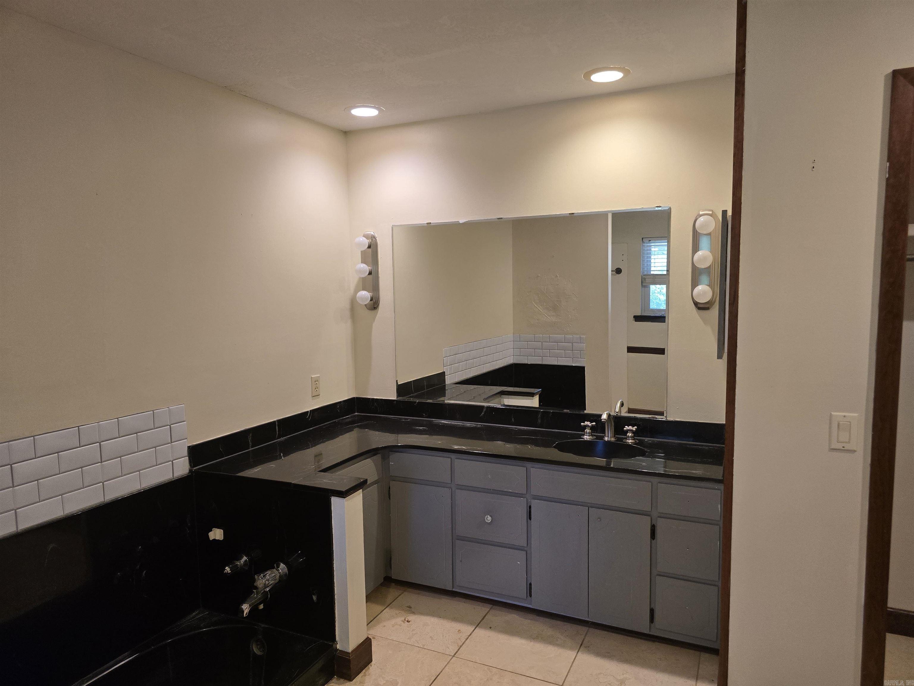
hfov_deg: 73.9
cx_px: 457
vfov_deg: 58.9
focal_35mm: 23
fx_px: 607
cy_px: 343
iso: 250
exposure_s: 1/120
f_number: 1.7
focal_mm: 6.3
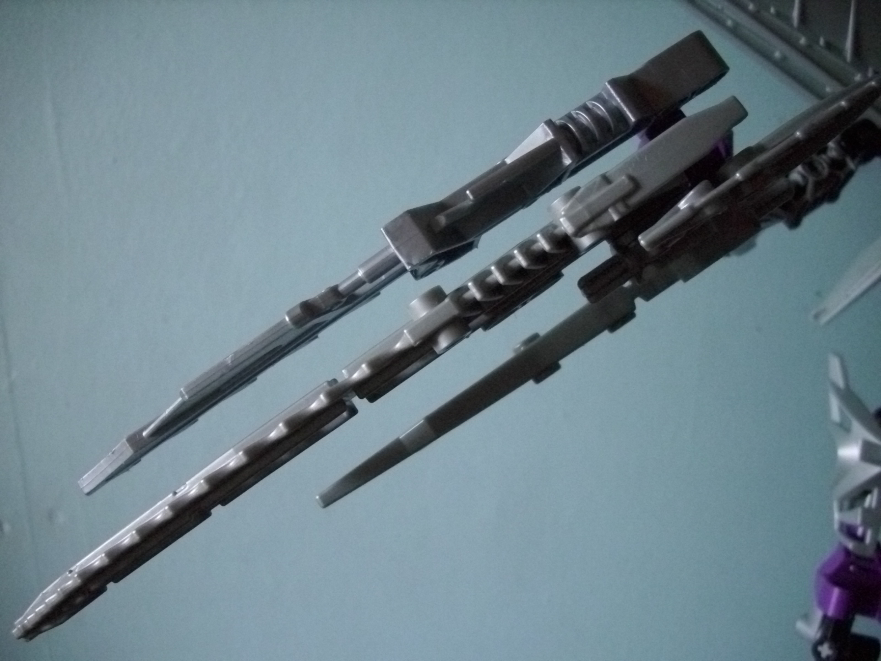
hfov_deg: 58.4
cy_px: 330
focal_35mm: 31
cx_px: 440
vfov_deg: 45.4
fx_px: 789
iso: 400
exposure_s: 1/60
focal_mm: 6.2
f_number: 2.8
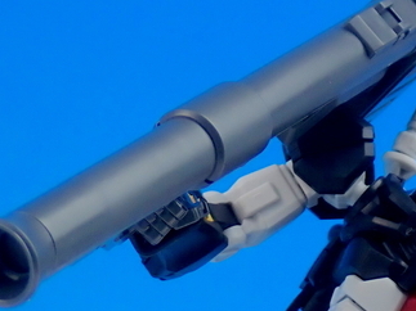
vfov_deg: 5.7
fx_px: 3123
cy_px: 382
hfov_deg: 7.6
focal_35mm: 260
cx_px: 296
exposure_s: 1/15
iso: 100
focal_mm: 14.62
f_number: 4.3
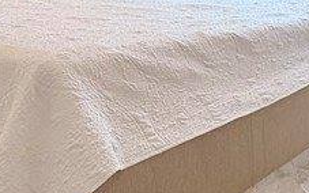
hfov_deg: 30.6
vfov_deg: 18.2
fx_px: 564
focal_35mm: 67
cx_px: 182
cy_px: -54
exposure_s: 1/120
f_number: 2.2
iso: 125
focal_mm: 2.22
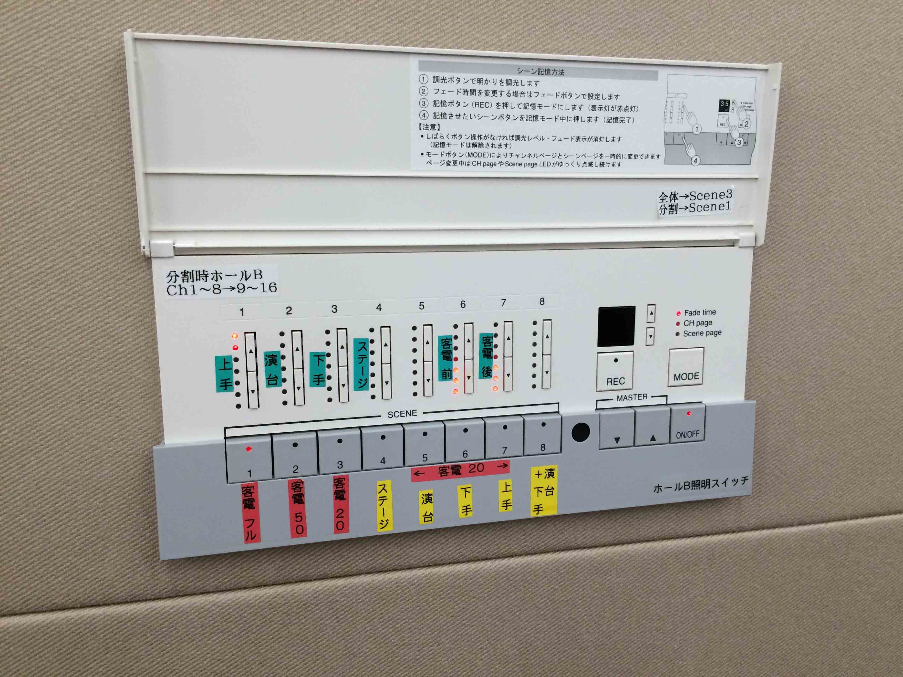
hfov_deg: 61.7
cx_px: 452
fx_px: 756
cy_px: 338
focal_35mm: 29
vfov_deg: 48.2
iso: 64
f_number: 2.2
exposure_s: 1/30
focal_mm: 4.15
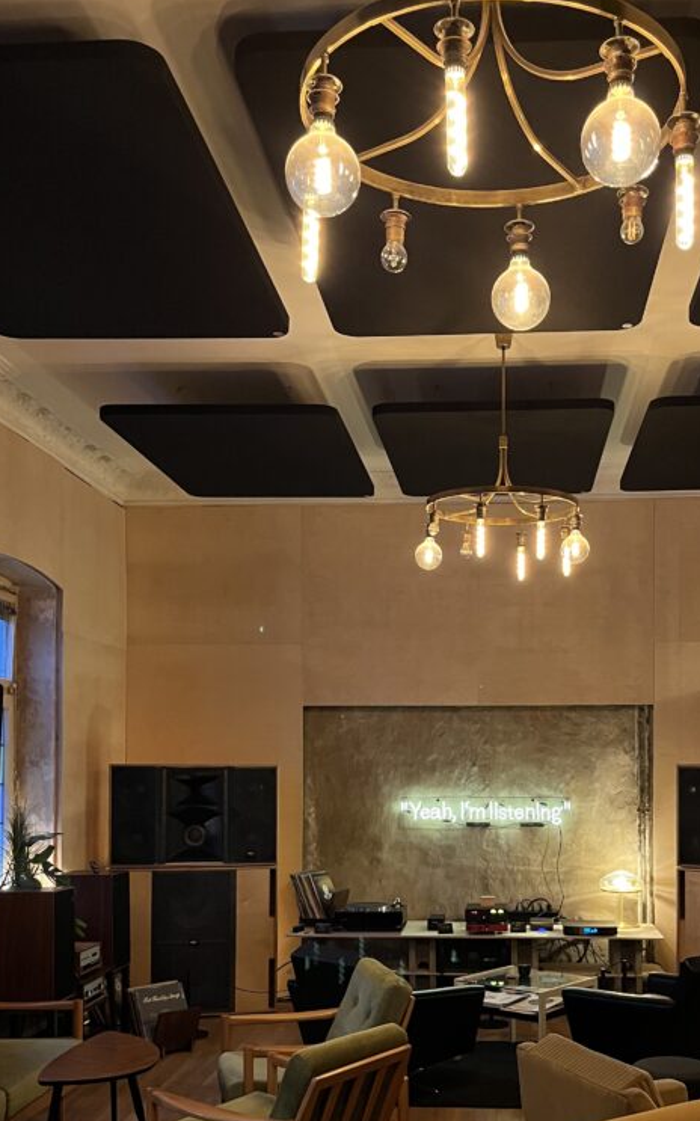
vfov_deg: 50.6
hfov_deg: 33.4
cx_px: 444
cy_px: 747
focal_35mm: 38
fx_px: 1161
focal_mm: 5.1
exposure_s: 1/25
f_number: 1.6
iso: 500
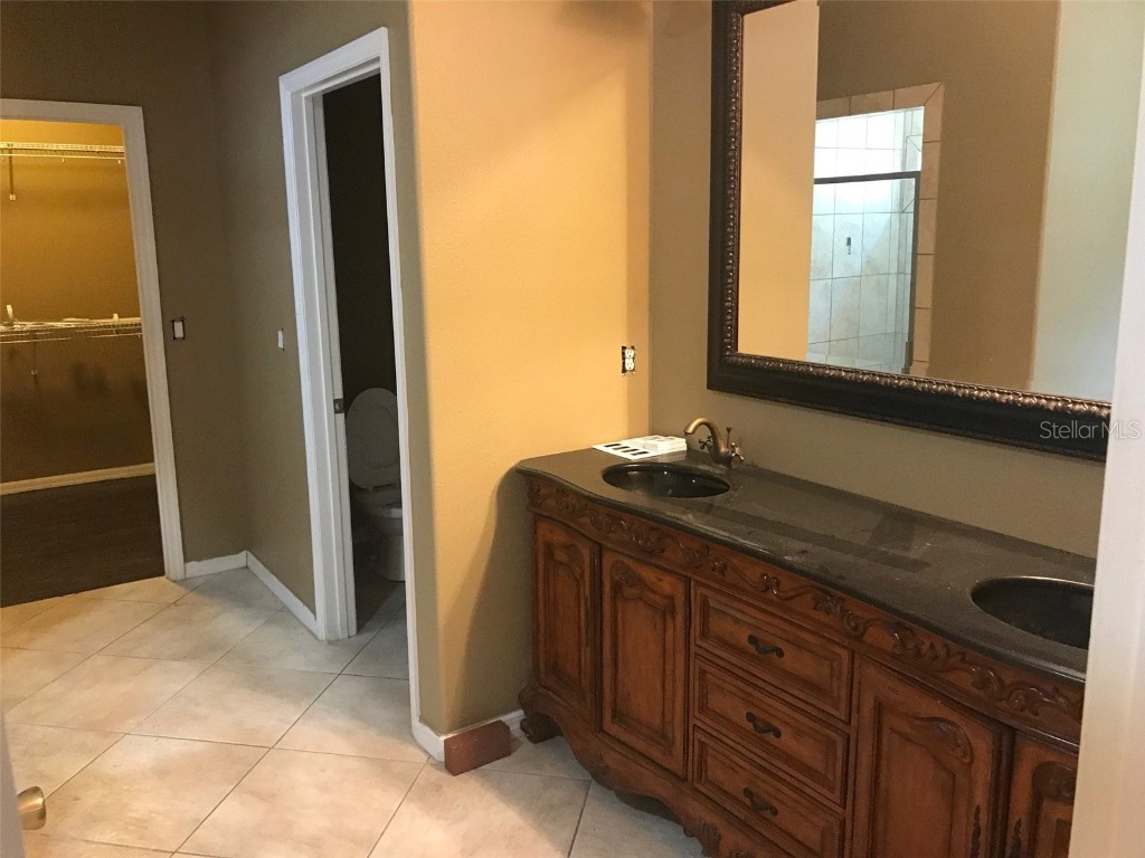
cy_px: 429
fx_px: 926
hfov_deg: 63.4
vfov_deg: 49.7
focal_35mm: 28
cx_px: 572
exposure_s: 1/8
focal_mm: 3.99
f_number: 1.8
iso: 100
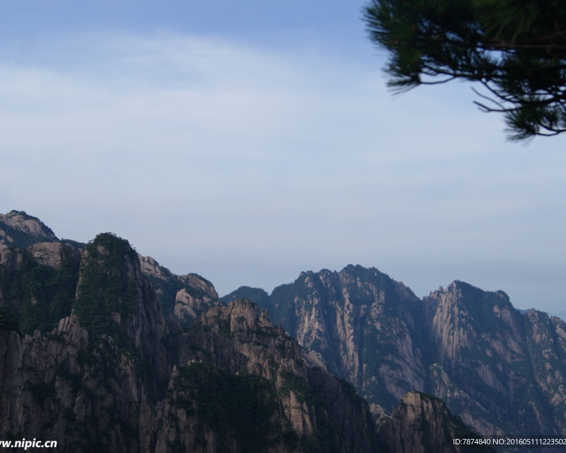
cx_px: 258
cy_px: 227
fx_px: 998
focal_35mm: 60
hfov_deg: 31.6
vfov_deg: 25.6
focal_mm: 35
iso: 100
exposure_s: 1/320
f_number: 6.3
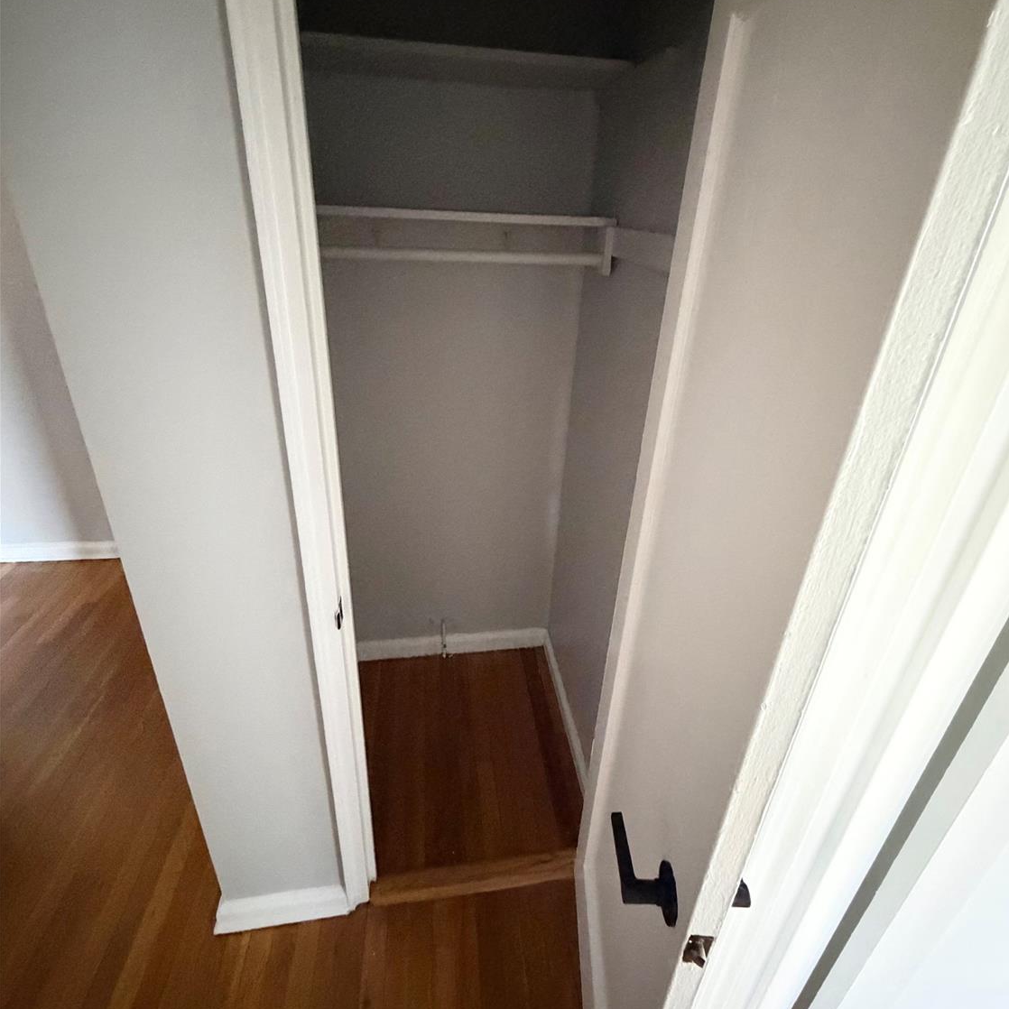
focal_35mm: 17
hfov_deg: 83.9
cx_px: 519
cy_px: 479
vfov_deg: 83.9
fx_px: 561
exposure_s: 1/44
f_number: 2.2
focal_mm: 2.22
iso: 1250
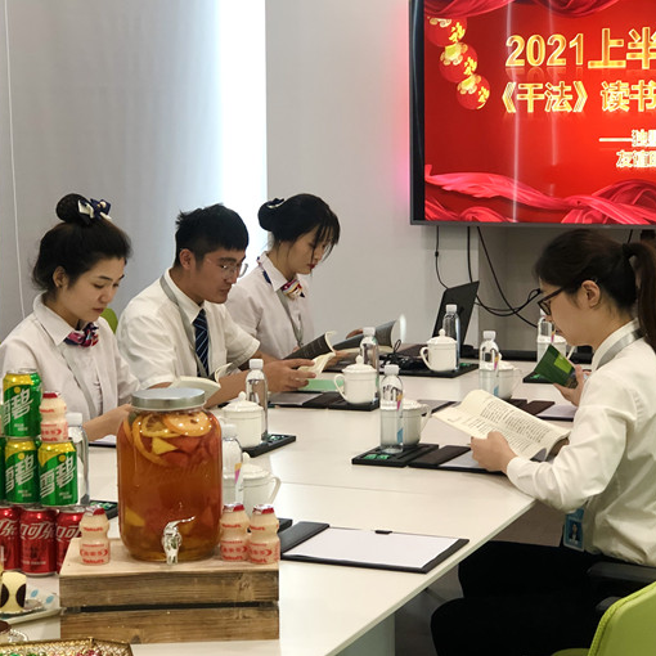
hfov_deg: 21.9
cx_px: 314
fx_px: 1694
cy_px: 282
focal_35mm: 79
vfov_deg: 21.9
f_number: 2.8
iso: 125
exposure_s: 1/33
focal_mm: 6.6
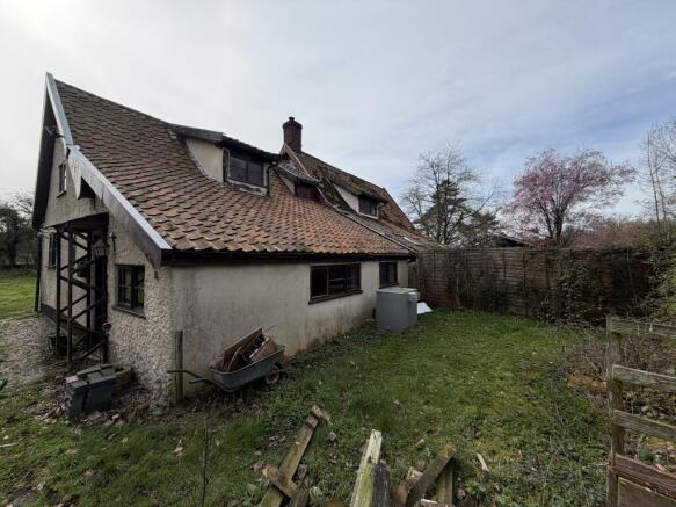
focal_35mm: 14
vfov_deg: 85.7
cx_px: 338
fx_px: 273
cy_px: 254
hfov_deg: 102.1
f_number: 2.2
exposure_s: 1/876
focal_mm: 2.22
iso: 25
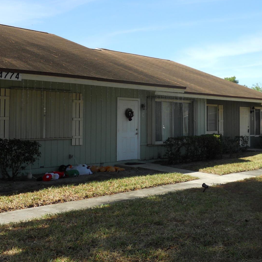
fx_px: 402
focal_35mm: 47
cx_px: 146
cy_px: 102
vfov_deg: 35.9
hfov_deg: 36.0
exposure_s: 1/640
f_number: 2.7
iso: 80
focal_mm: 5
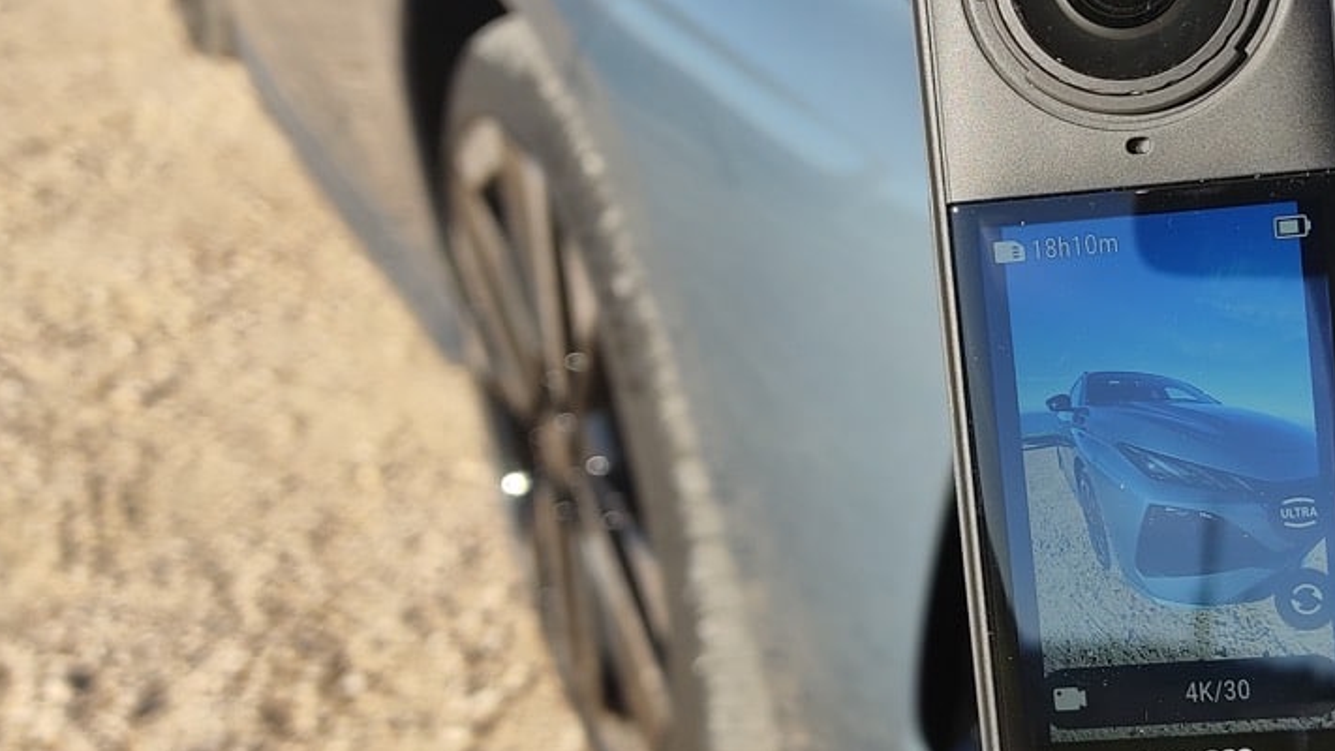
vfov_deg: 23.5
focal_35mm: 51
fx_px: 1805
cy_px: 312
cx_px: 999
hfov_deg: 39.5
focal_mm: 4.74
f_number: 1.79
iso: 100
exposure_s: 1/625
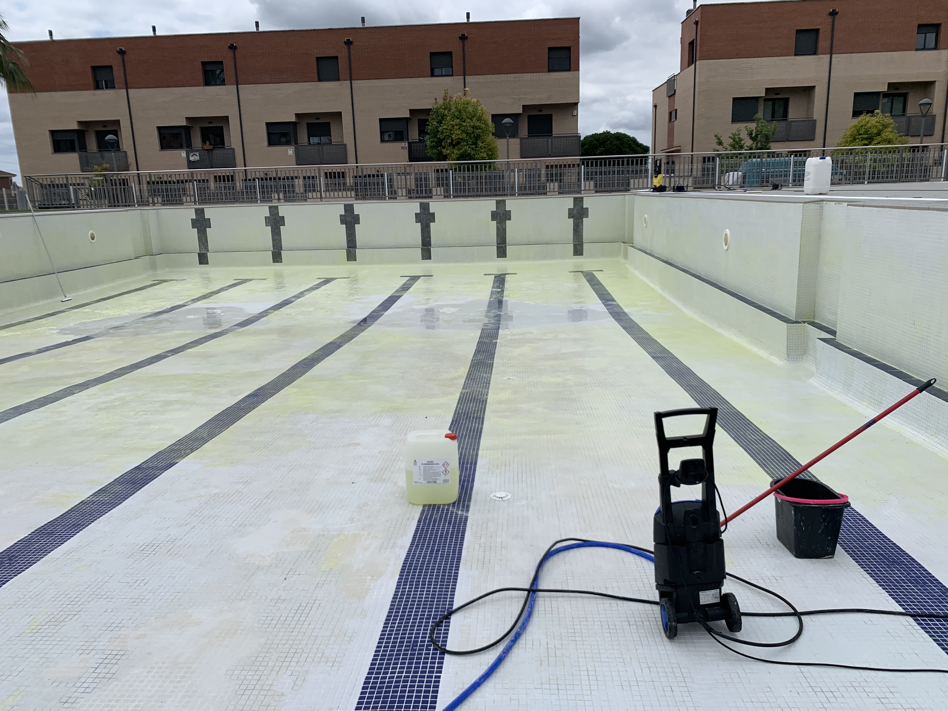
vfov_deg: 53.1
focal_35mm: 26
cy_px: 356
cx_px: 474
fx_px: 712
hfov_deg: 67.3
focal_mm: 4.25
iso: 25
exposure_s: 1/5128
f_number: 1.8
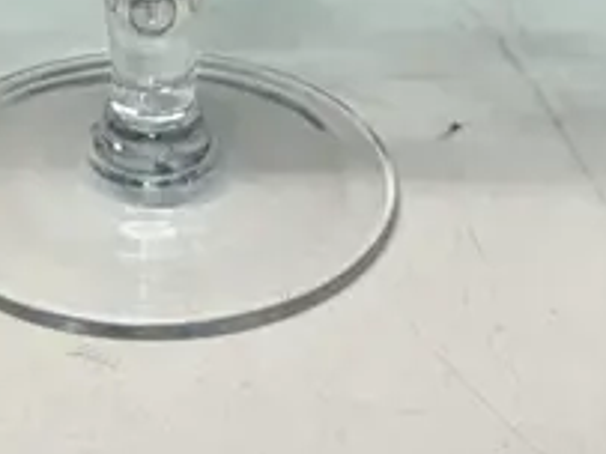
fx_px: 2117
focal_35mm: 121
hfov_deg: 16.3
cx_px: 197
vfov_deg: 11.2
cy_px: -406
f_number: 1.78
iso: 80
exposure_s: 1/100
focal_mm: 6.86
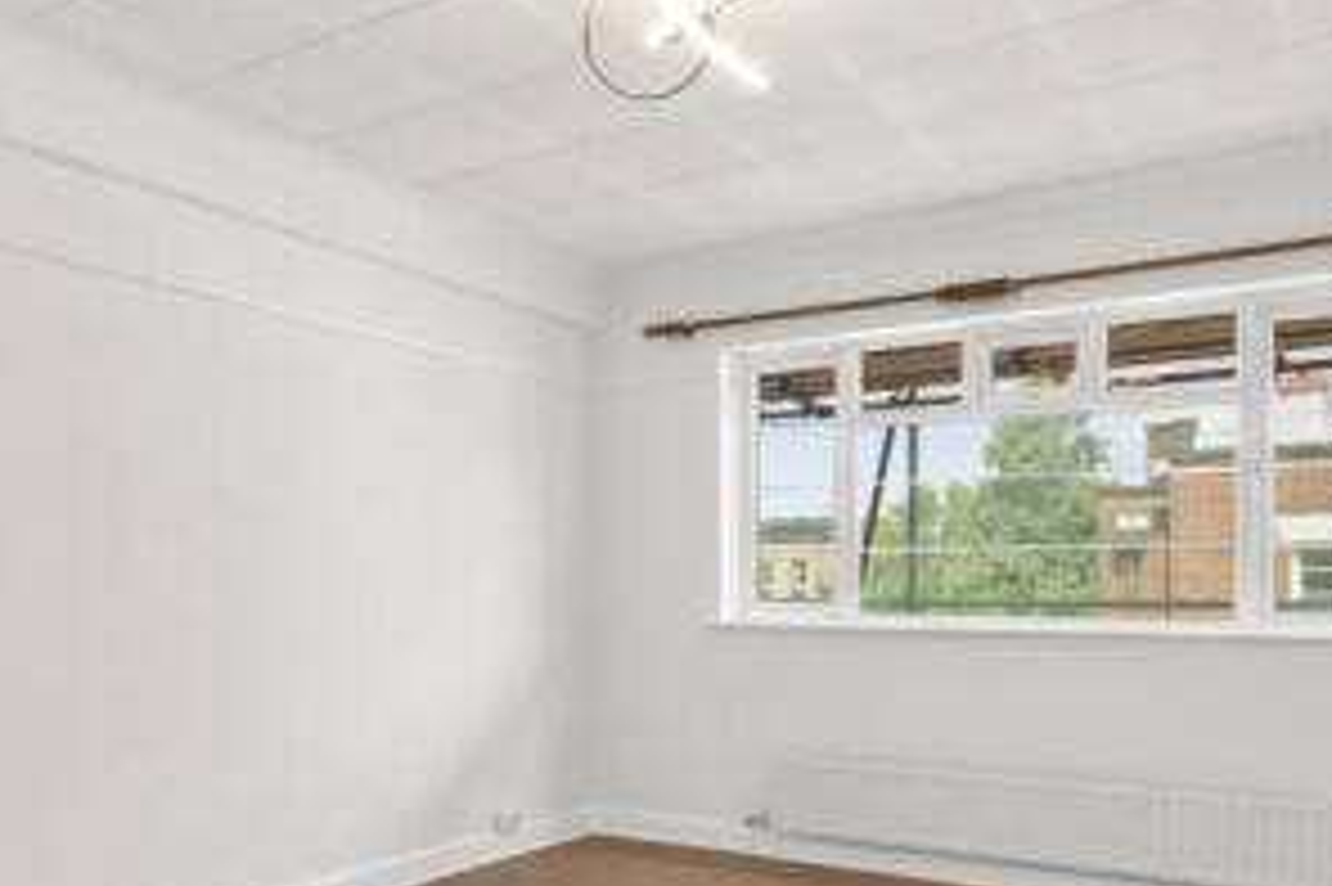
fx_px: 1146
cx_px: 536
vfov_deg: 41.6
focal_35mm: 31
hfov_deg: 59.8
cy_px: 603
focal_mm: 14
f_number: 16
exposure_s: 1/1.67
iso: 200
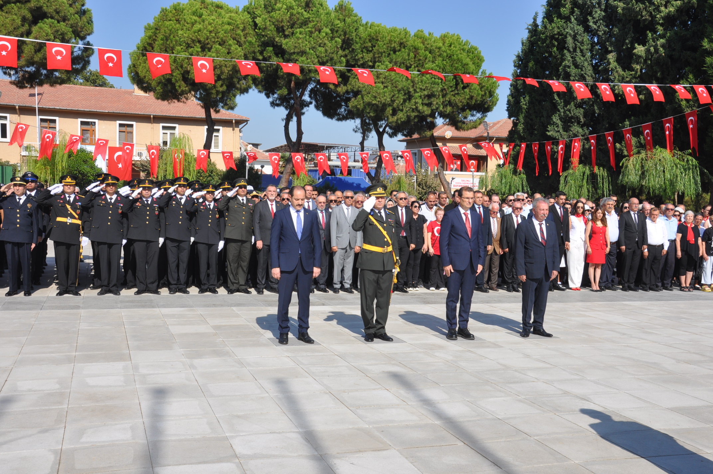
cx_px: 356
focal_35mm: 39
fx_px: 771
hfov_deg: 49.6
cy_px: 237
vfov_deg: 34.1
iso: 200
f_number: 13
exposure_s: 1/160
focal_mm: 26
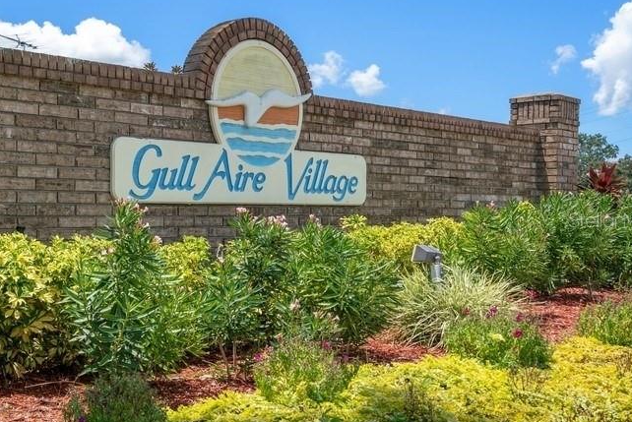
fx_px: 861
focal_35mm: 49
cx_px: 219
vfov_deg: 27.6
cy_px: 219
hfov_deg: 39.9
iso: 200
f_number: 8
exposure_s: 1/350
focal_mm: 35
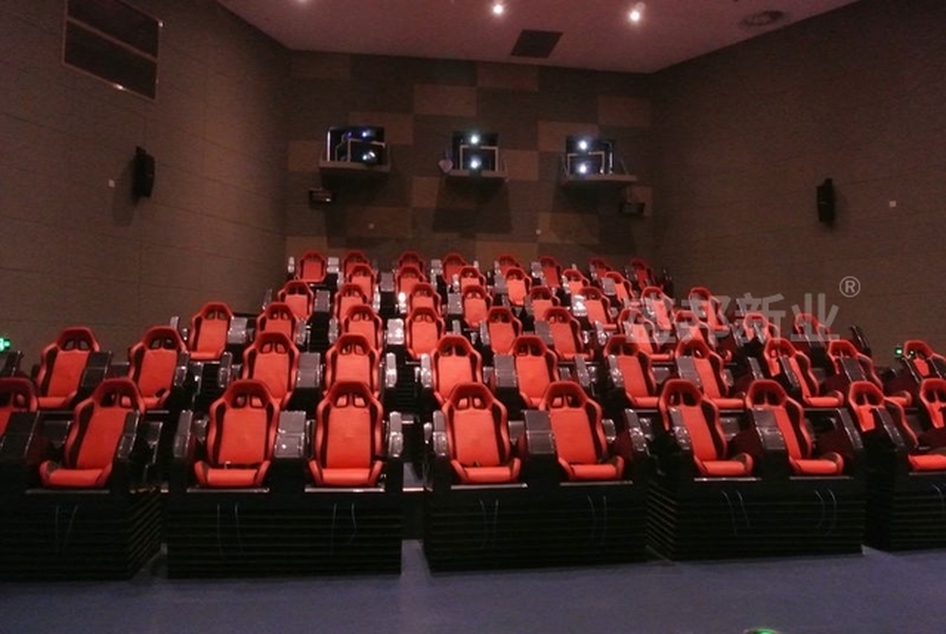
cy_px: 317
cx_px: 473
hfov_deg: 67.3
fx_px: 711
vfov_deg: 48.1
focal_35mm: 27
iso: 3200
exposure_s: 1/10
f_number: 3.5
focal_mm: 10
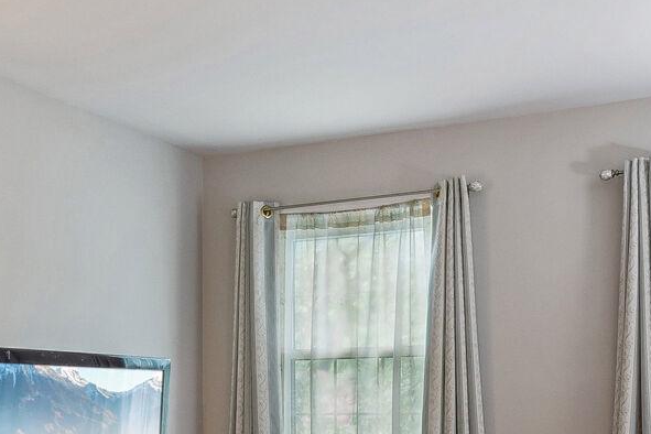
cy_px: 428
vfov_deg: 24.8
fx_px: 940
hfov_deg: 37.9
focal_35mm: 52
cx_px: 240
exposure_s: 1/2.5
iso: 200
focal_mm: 10
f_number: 9
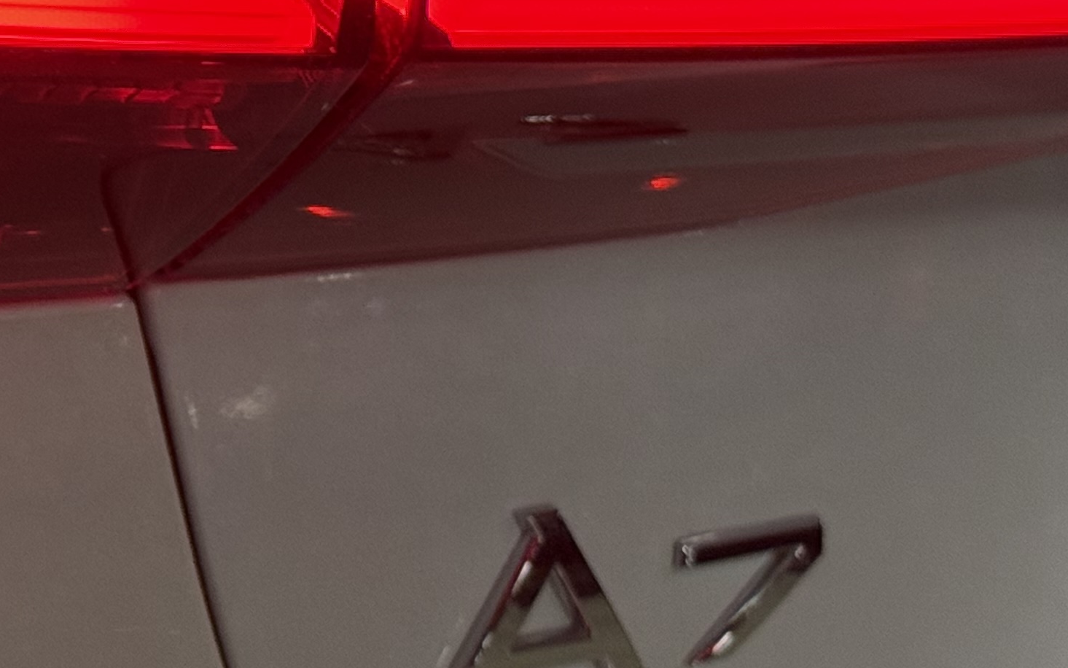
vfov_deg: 9.2
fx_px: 4075
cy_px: -141
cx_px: -240
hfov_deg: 14.4
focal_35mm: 140
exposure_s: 1/83
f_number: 1.78
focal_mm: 6.76
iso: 80
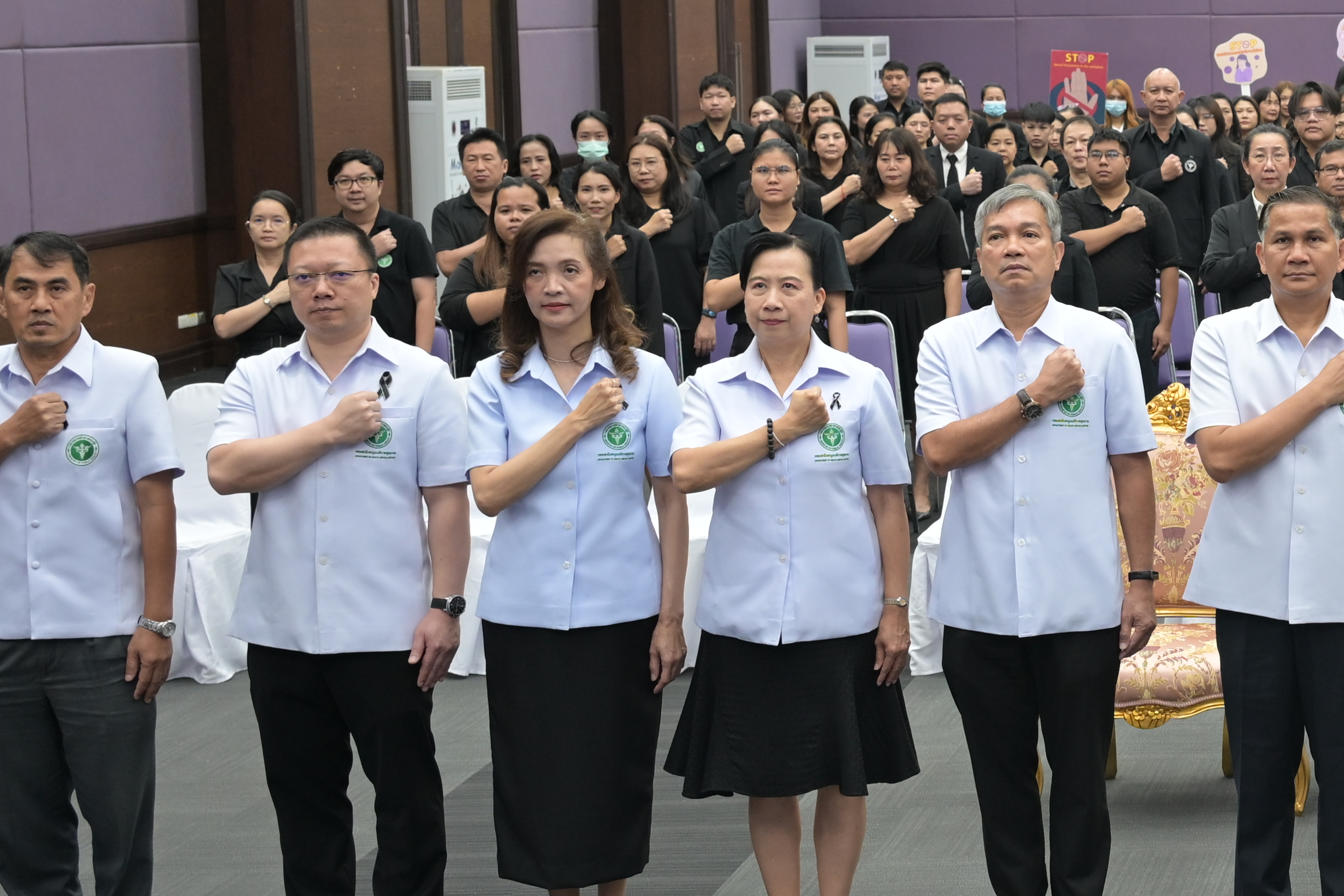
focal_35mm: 85
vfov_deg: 16.0
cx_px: 1649
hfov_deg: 21.9
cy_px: 254
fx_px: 3183
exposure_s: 1/50
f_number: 4
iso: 800
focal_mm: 33.5
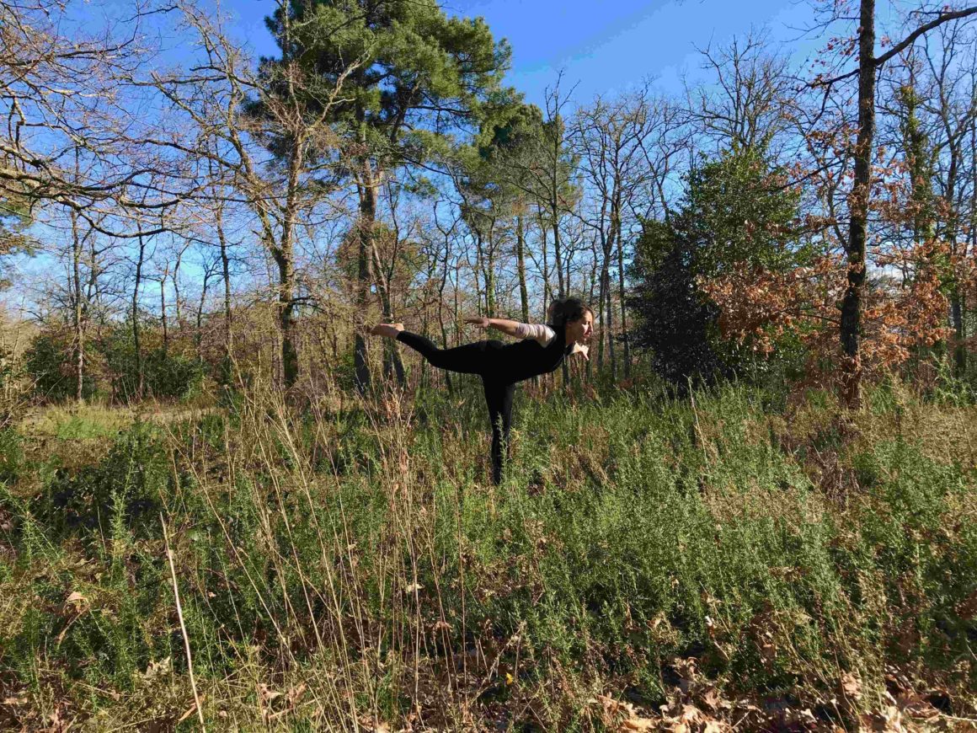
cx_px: 488
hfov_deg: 63.4
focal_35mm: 28
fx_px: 790
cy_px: 366
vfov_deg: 49.7
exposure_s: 1/748
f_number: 1.8
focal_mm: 3.99
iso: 20
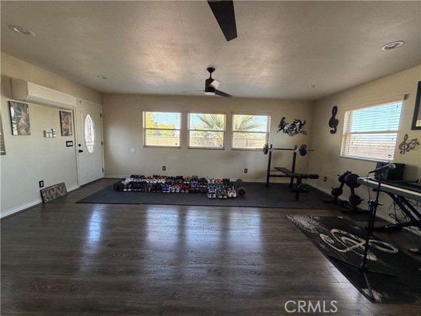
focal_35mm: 14
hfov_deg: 102.1
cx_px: 210
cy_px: 158
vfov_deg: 85.7
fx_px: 170
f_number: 2.2
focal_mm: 2.22
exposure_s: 1/80
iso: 320
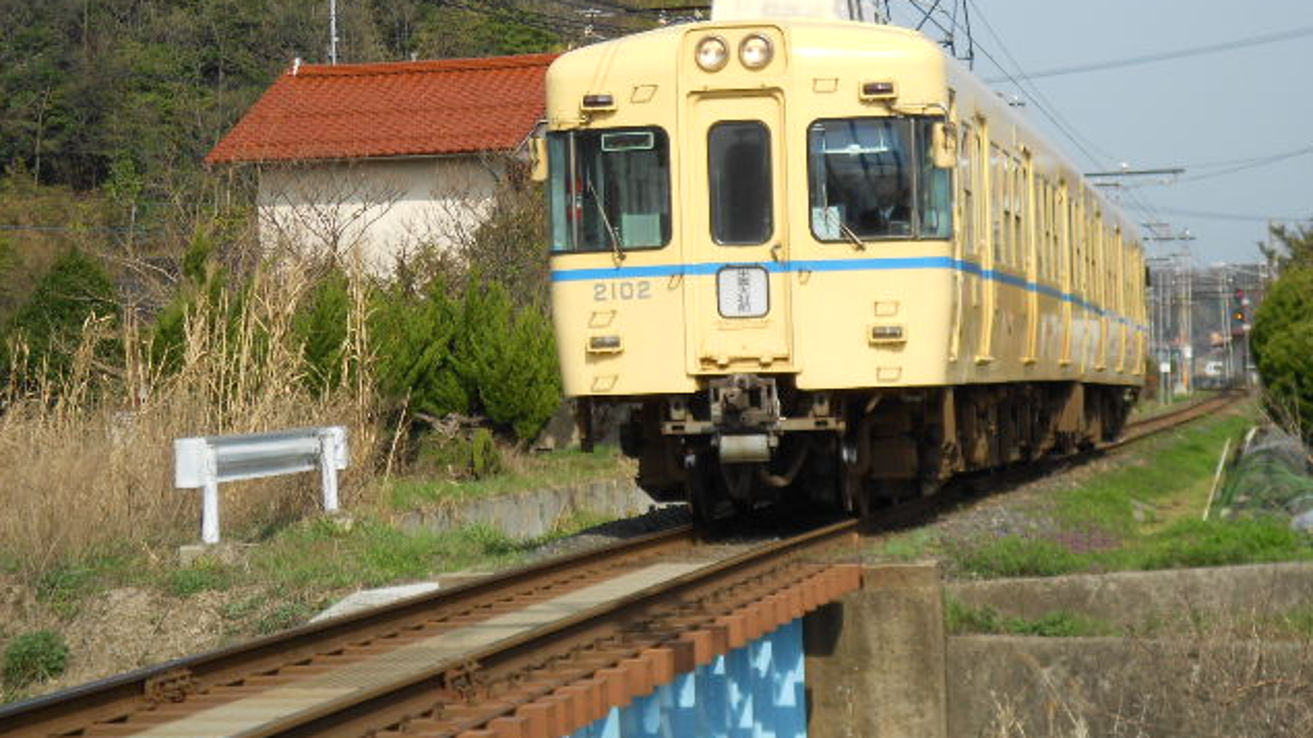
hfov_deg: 17.3
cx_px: 660
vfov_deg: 9.8
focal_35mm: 124
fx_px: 4317
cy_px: 289
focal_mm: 20.1
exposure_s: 1/320
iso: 80
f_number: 6
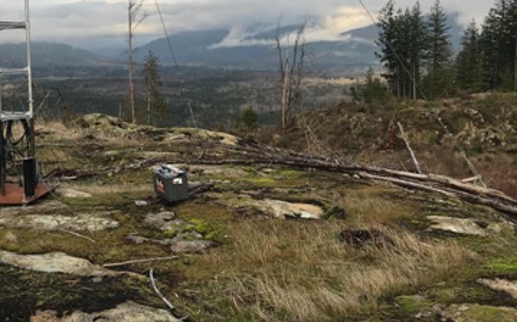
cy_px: 132
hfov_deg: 48.4
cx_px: 170
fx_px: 563
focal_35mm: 40
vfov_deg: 31.9
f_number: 1.8
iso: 20
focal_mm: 3.99
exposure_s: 1/499
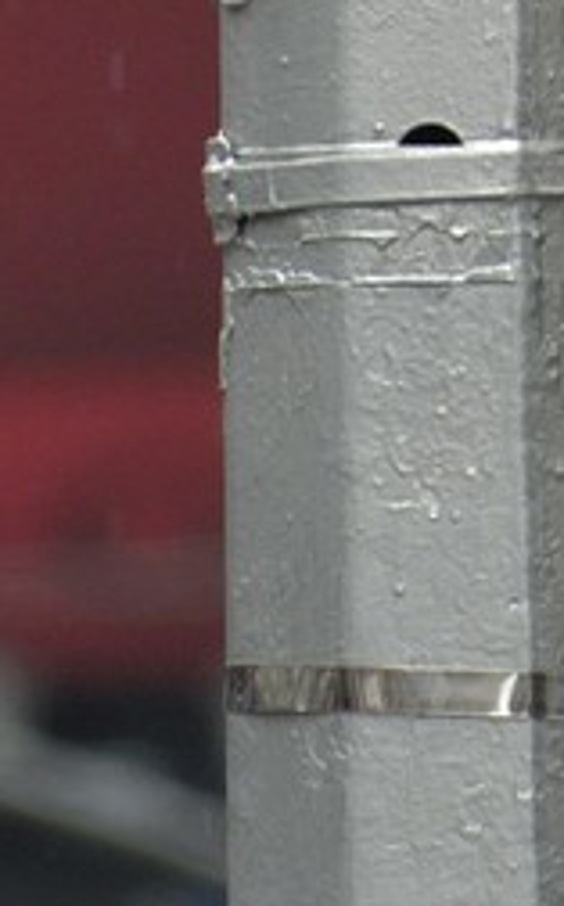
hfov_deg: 0.7
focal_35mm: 1842
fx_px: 45405
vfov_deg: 1.1
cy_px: -1862
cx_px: 1189
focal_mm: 190
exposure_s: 1/320
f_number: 4.2
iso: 200
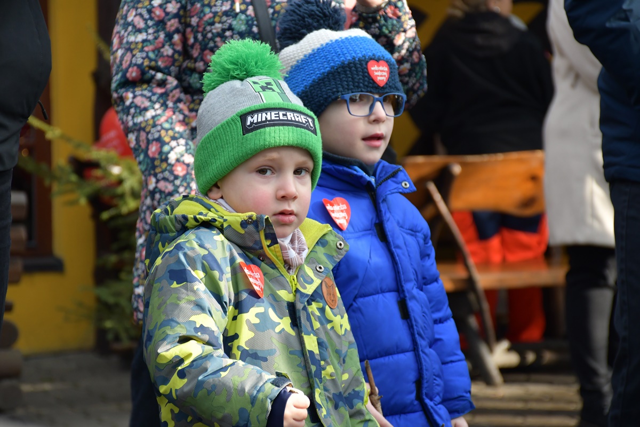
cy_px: 214
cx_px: 320
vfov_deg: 9.7
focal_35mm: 142
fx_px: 2524
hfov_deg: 14.4
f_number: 5.3
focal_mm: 95
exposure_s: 1/500
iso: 800
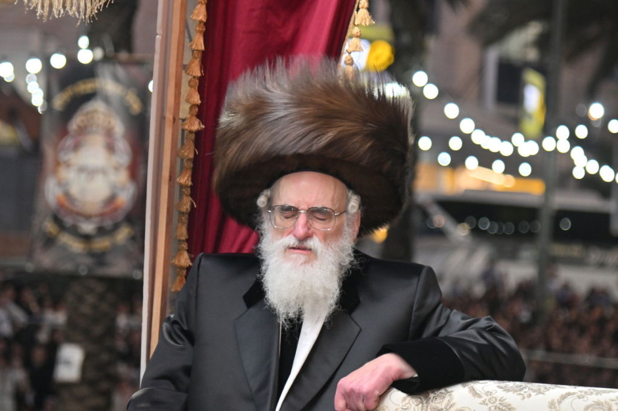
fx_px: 2694
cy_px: 206
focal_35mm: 157
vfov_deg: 8.7
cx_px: 309
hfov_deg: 13.1
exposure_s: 1/200
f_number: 4
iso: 640
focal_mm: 105
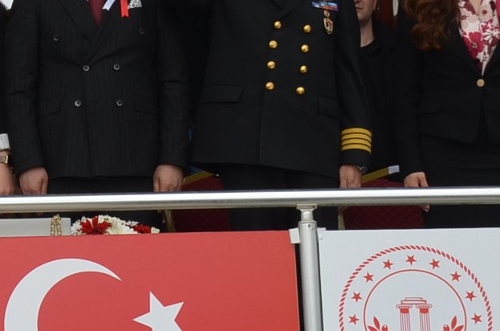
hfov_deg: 10.8
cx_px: -271
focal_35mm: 184
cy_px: 67
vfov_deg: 7.4
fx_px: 2549
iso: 200
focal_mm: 31
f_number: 8
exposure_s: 1/250
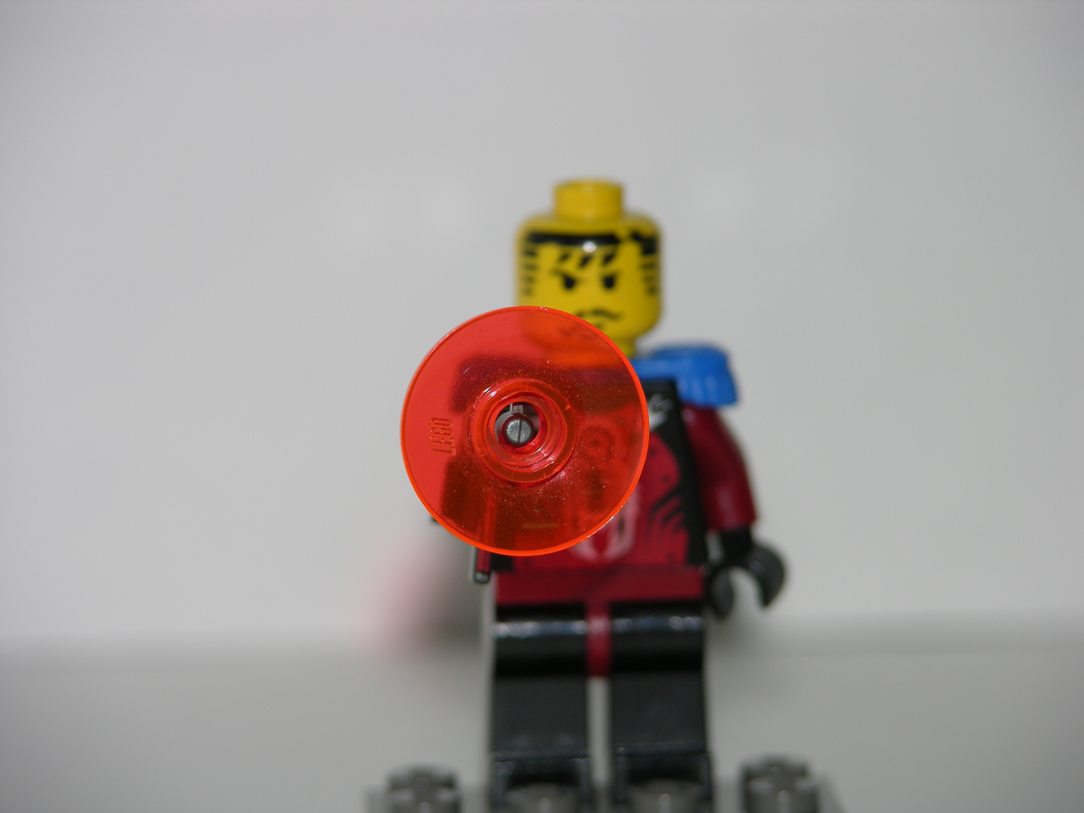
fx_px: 8455
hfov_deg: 7.3
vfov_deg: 5.5
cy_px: 406
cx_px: 542
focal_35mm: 270
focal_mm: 67.7
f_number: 4.2
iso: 50
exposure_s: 1/253
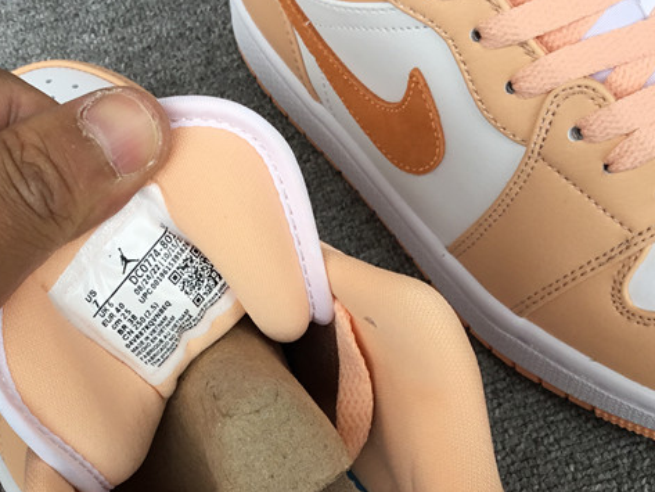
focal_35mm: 59
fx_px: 1117
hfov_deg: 32.6
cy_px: 385
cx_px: 259
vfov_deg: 24.5
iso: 25
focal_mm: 3.3
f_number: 2.4
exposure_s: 1/167
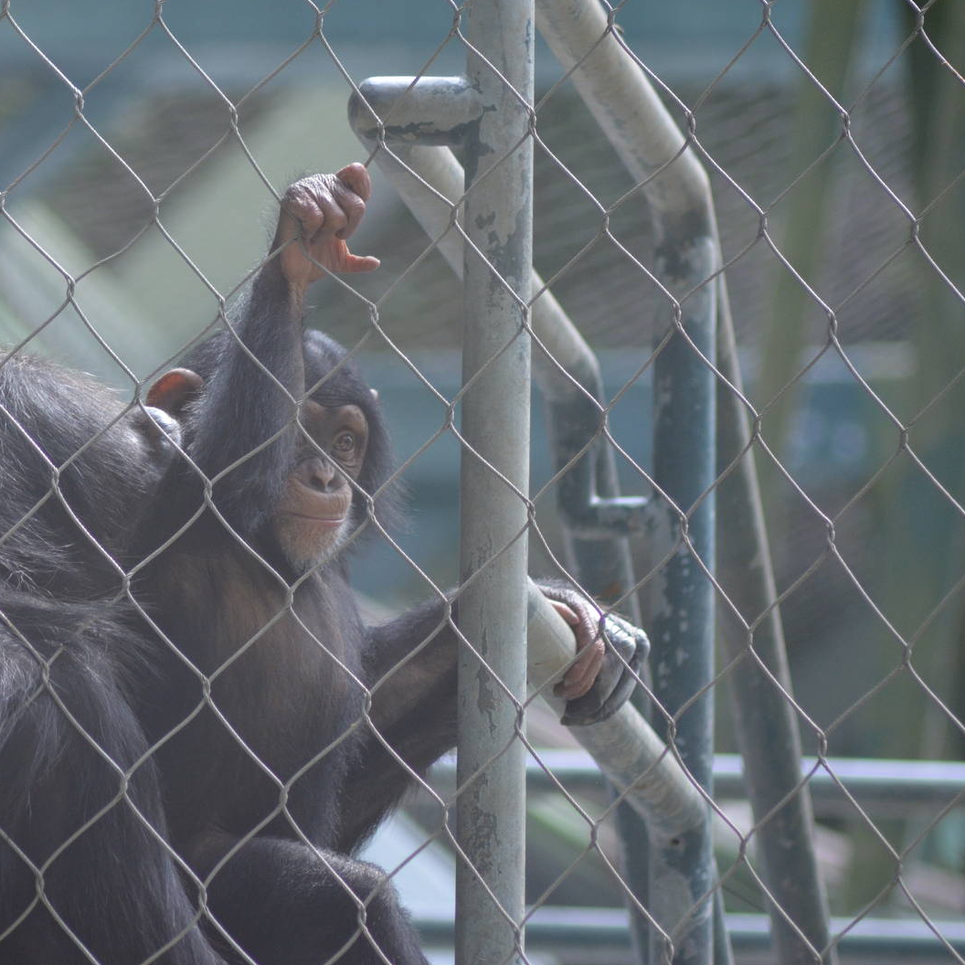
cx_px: 288
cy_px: 482
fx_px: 11248
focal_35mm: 357
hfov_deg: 4.9
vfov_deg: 4.9
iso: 800
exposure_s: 1/1000
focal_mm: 185
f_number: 4.5
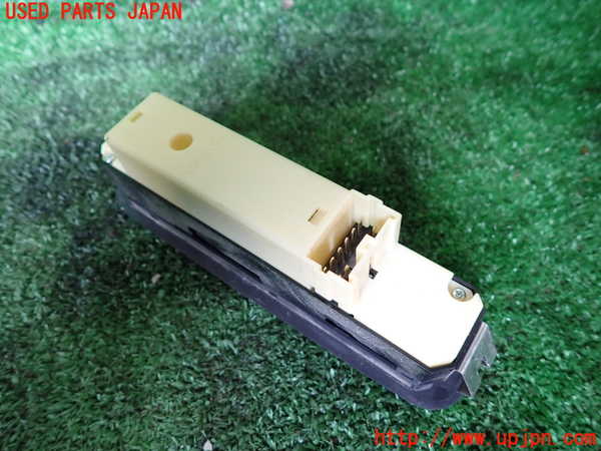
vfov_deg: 54.9
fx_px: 434
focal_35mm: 25
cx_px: 300
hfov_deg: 69.4
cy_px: 226
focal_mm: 4.5
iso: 200
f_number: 2
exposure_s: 1/60
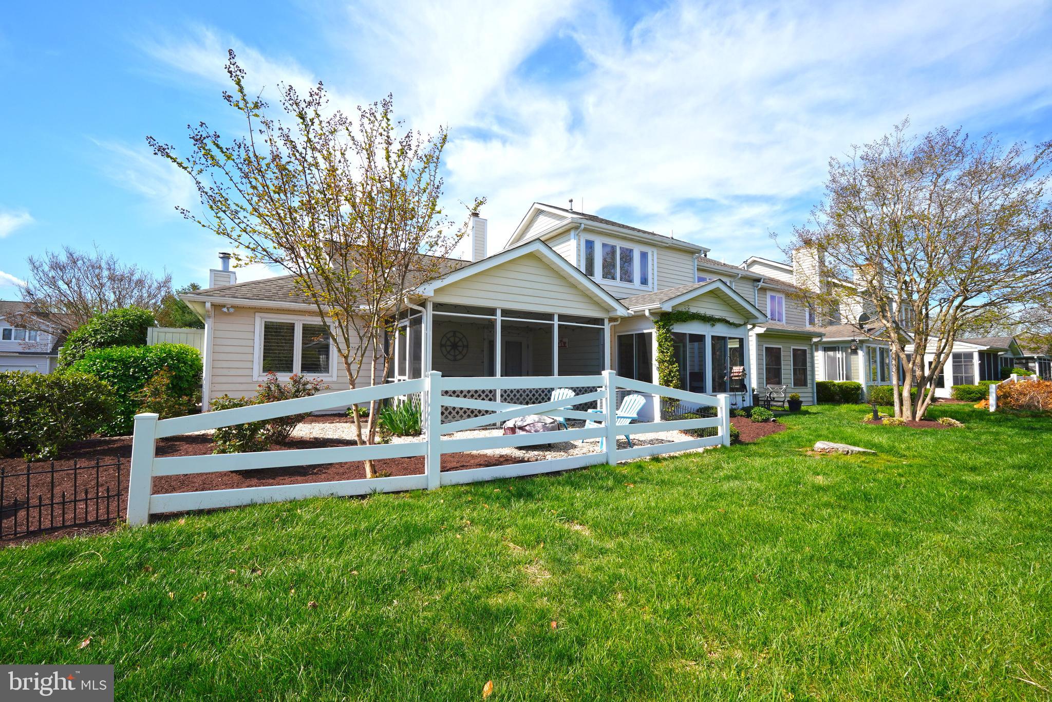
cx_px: 526
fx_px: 438
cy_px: 351
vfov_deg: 77.3
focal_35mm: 15
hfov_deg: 100.4
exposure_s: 1/250
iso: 100
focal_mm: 10
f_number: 8
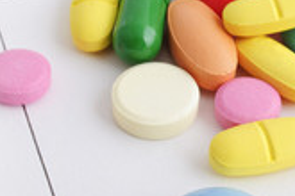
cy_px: 30
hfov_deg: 16.0
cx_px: 241
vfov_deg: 10.7
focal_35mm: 127
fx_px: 1042
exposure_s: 1/100
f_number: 11
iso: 200
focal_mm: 35
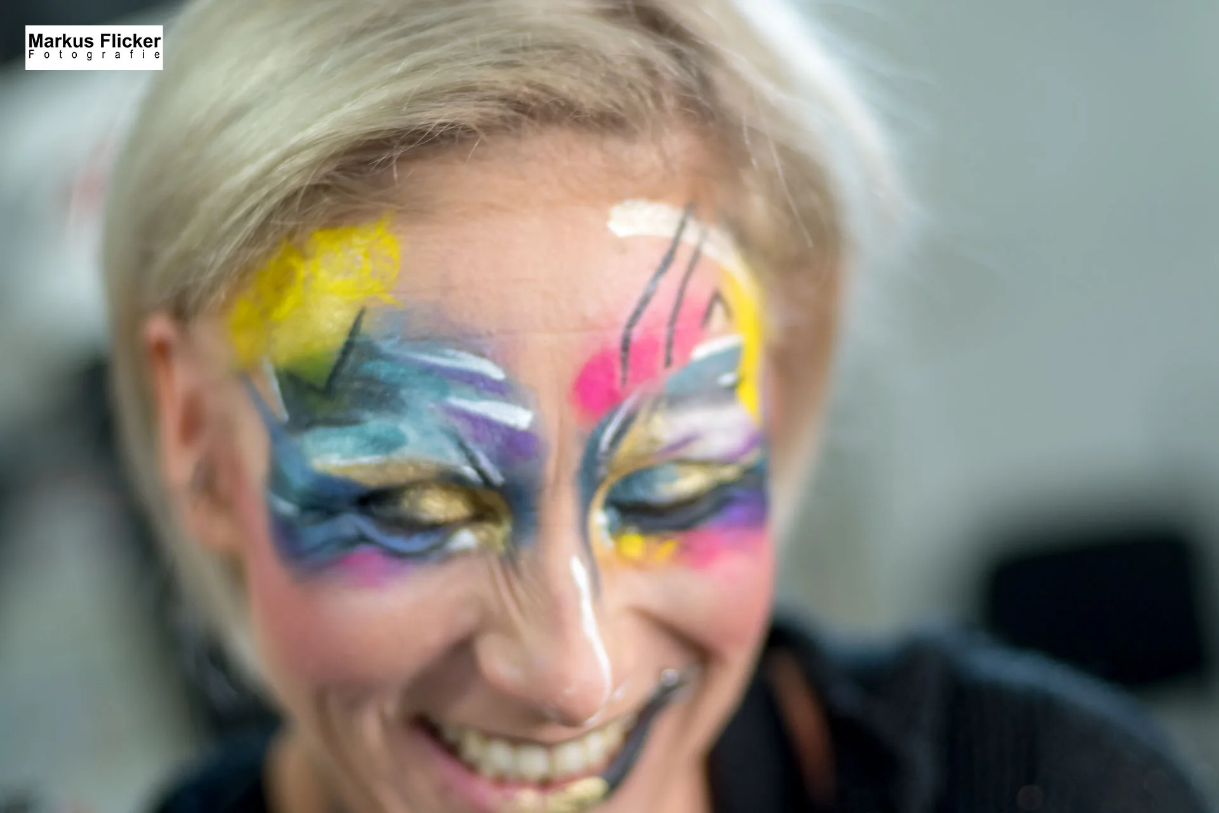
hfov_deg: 27.0
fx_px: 2539
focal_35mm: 75
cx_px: 610
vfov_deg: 18.2
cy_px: 406
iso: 400
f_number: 2
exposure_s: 1/125
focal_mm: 50
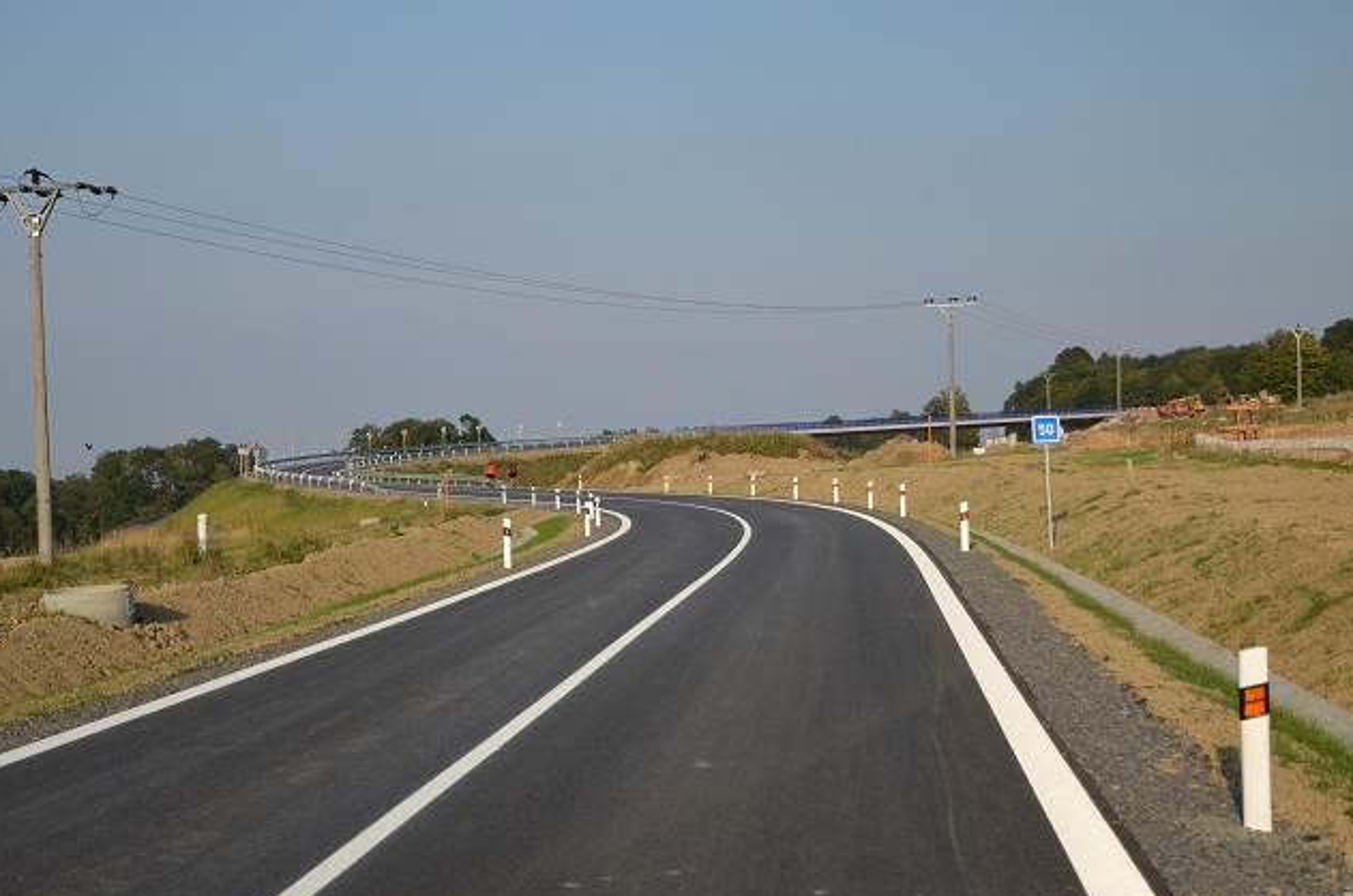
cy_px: 420
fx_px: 2310
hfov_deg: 32.6
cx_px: 682
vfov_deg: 22.0
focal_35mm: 62
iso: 400
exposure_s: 1/1000
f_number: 4.5
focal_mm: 35
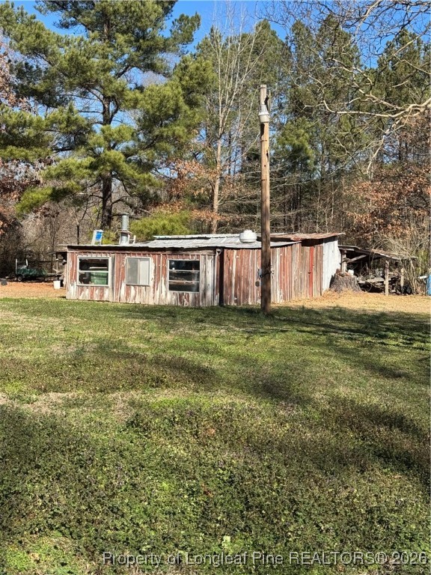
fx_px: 797
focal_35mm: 48
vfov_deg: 39.7
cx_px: 216
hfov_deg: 30.3
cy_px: 288
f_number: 1.78
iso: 64
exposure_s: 1/2833
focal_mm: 6.76
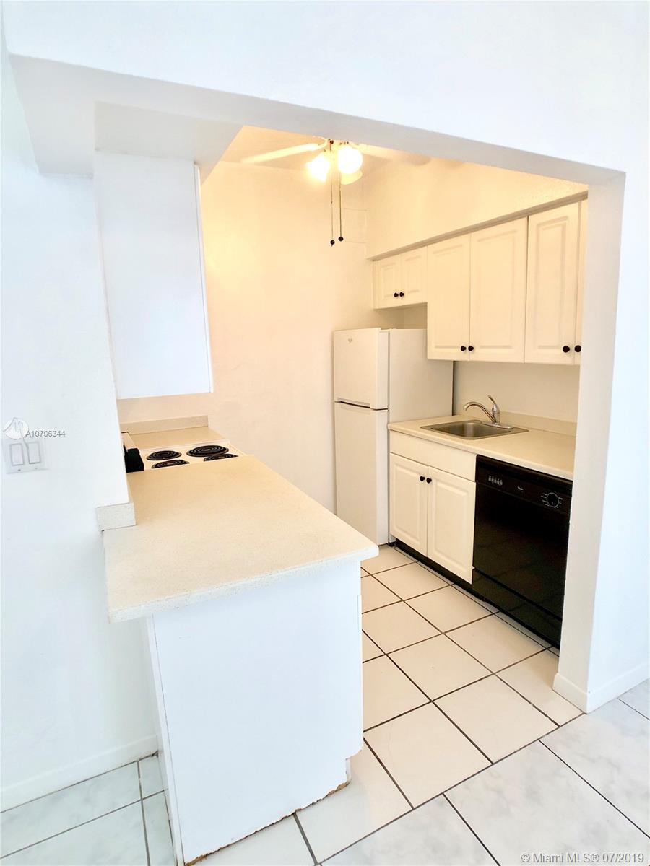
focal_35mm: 28
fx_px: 701
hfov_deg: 49.7
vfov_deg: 63.4
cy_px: 433
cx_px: 325
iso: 25
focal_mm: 4
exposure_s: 1/30
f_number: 1.8
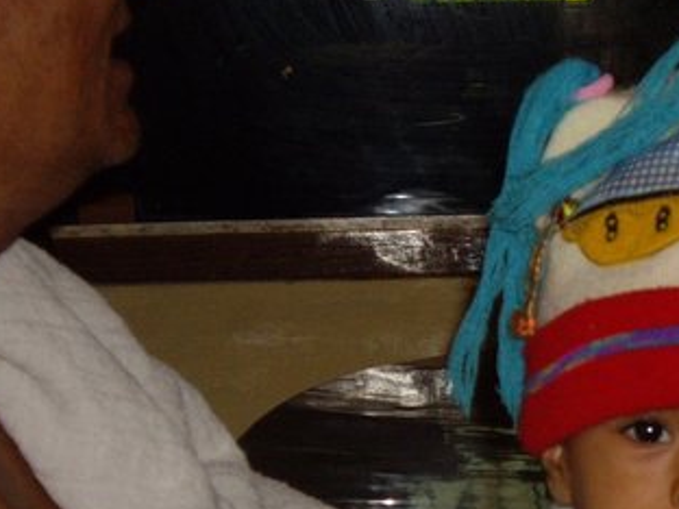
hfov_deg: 10.2
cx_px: 598
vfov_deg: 7.7
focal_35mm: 193
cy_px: 424
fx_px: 3786
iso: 200
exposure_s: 1/100
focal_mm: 15.3
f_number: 4.6
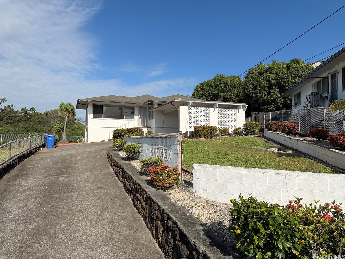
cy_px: 130
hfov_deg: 71.6
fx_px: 239
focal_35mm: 24
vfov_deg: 56.8
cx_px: 172
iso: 80
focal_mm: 6.76
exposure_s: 1/8130
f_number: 1.78
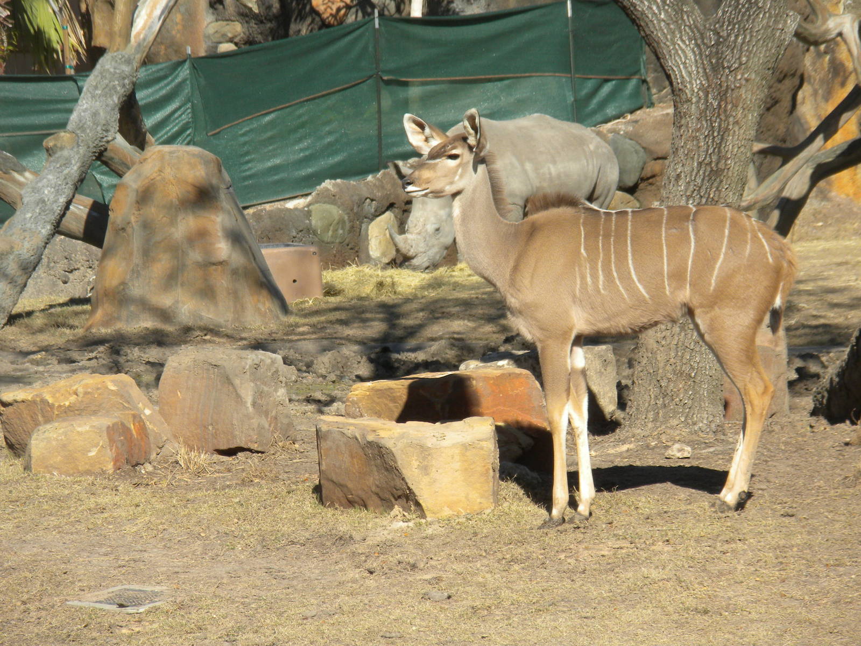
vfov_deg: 6.2
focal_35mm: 238
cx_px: 430
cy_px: 323
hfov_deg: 8.3
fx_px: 5920
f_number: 5.2
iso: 96
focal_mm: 42.1
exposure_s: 1/543
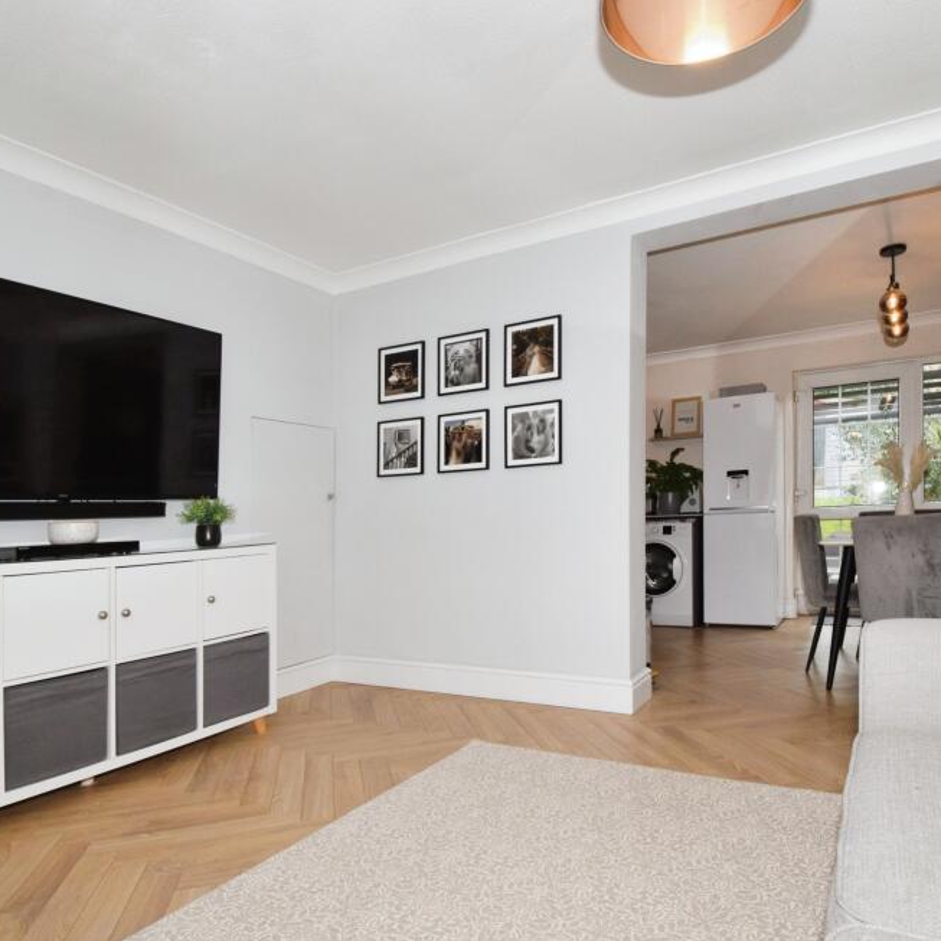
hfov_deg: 74.6
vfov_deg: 74.8
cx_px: 514
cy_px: 491
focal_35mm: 20
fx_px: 615
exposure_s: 1/60
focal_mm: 10
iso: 1000
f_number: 10
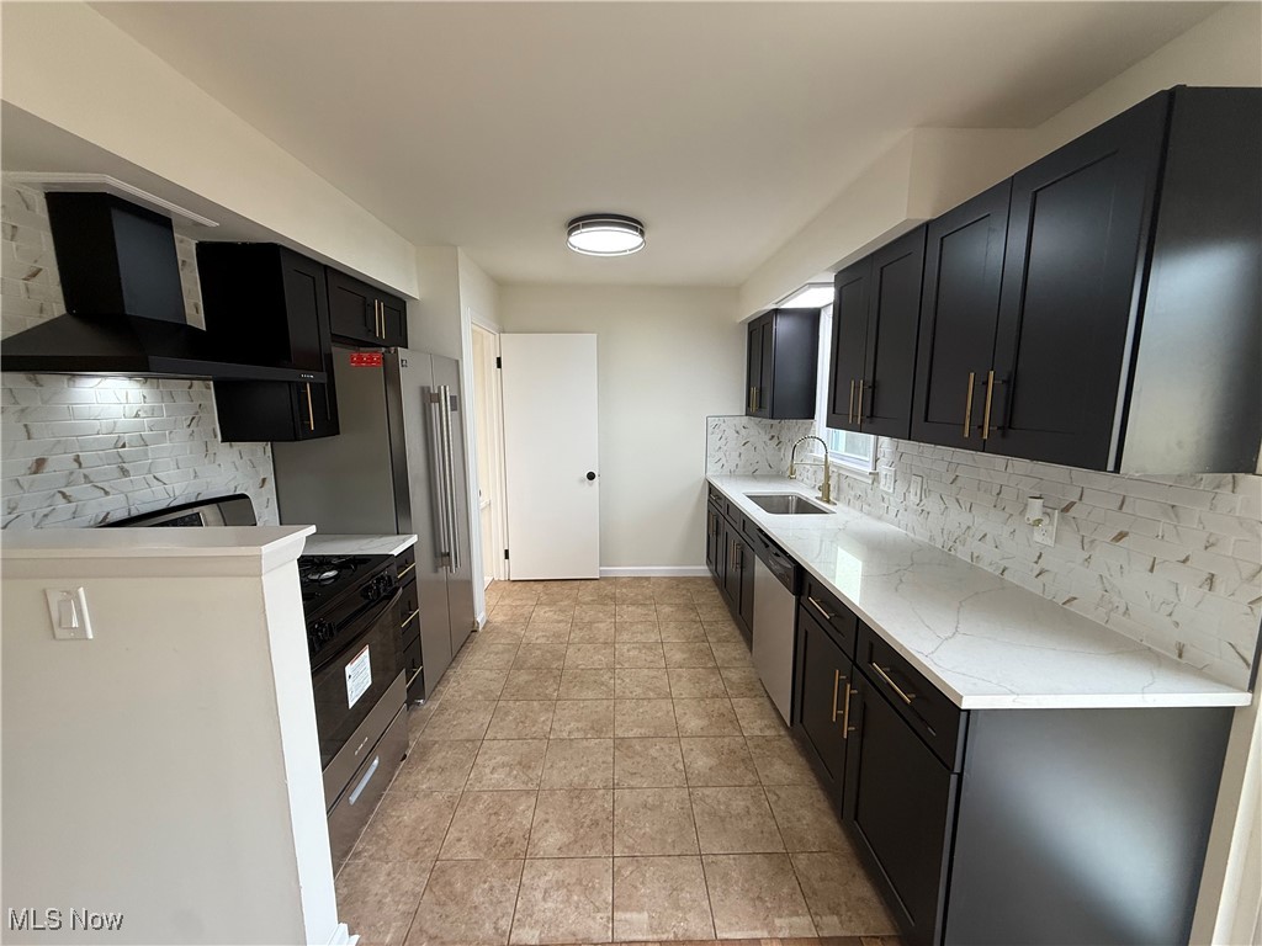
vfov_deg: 85.7
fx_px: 510
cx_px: 631
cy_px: 473
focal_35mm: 14
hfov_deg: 102.1
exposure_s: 1/120
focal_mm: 2.22
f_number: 2.2
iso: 125
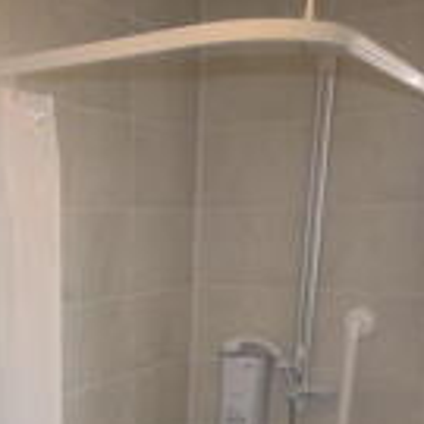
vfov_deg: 29.7
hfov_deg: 32.0
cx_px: 79
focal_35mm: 52
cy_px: 463
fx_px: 717
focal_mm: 11.5
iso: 800
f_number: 4.5
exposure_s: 1/80
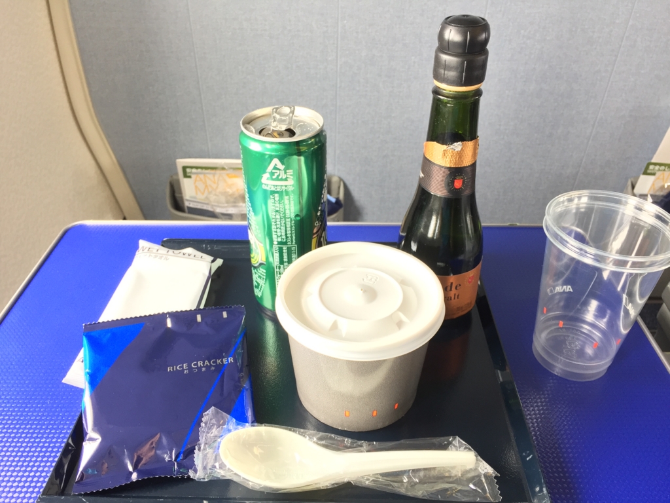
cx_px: 335
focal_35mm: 29
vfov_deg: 48.2
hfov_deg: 61.7
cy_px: 252
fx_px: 561
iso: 64
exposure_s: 1/30
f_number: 2.2
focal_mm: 4.15
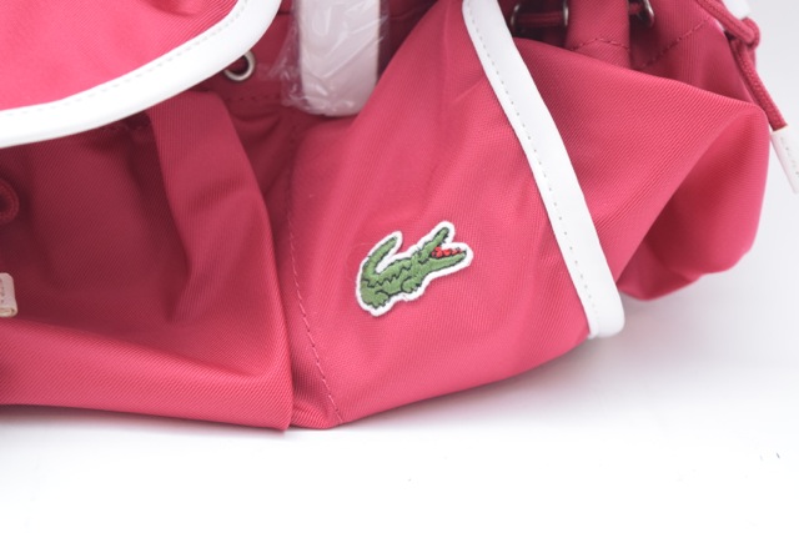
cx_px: 400
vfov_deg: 16.6
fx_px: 1831
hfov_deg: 24.6
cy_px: 266
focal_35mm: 82
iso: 800
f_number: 5.6
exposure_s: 1/125
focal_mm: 55
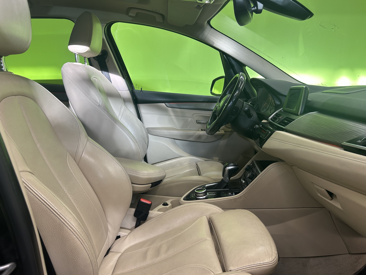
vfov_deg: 53.1
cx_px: 183
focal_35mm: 26
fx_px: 275
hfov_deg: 67.3
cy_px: 138
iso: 64
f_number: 1.5
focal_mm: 5.7
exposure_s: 1/100
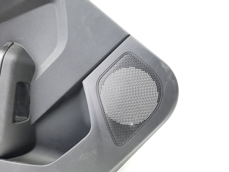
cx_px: 114
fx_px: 165
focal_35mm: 25
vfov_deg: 54.9
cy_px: 86
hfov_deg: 69.4
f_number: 2
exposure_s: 1/50
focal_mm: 4.6
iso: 320
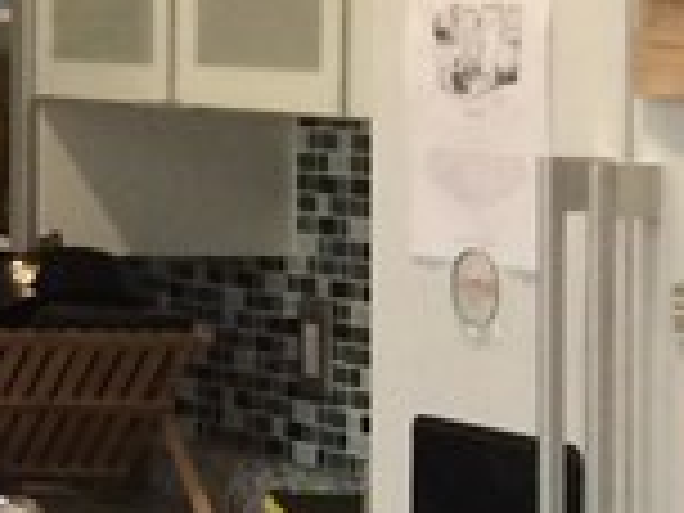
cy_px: 27
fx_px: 3991
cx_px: -1490
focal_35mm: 202
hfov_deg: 8.1
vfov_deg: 7.3
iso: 100
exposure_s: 1/30
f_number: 2.2
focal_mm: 4.12
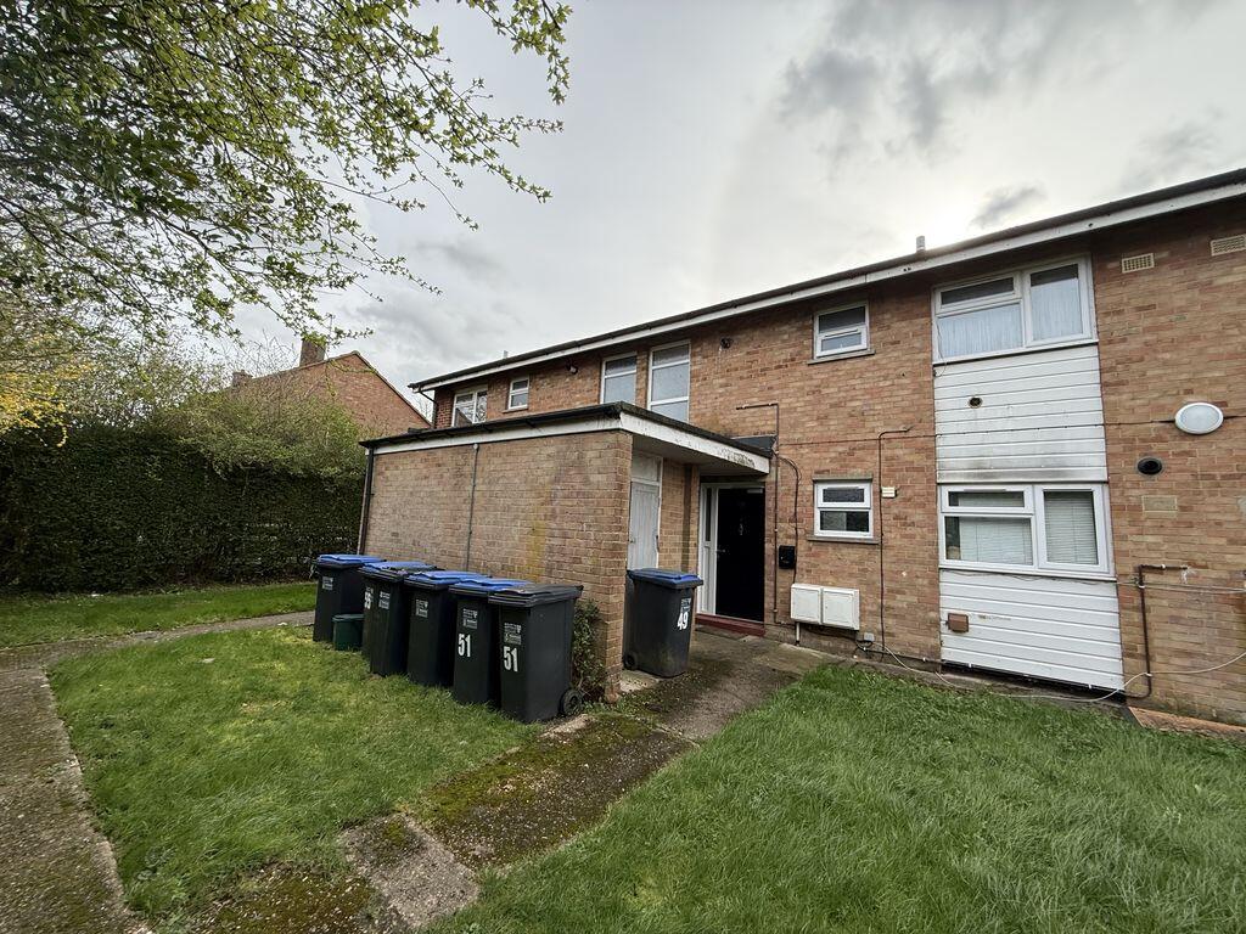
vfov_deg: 85.7
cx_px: 623
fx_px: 504
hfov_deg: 102.1
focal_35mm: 14
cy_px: 467
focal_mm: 2.22
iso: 64
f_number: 2.2
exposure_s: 1/602
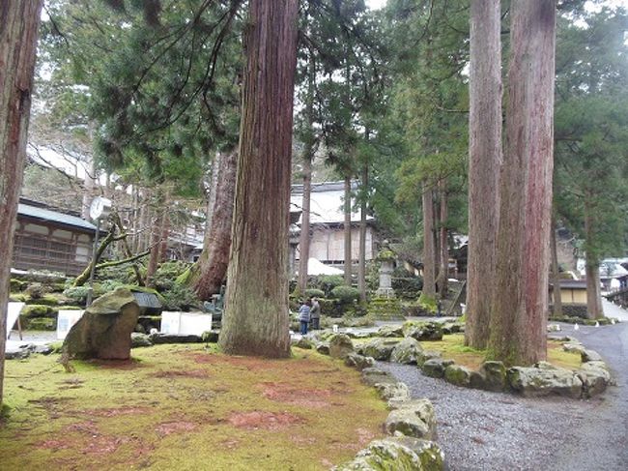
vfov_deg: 54.8
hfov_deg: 69.4
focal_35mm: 25
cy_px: 236
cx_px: 314
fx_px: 453
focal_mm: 4.5
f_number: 3.2
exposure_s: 1/30
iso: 125
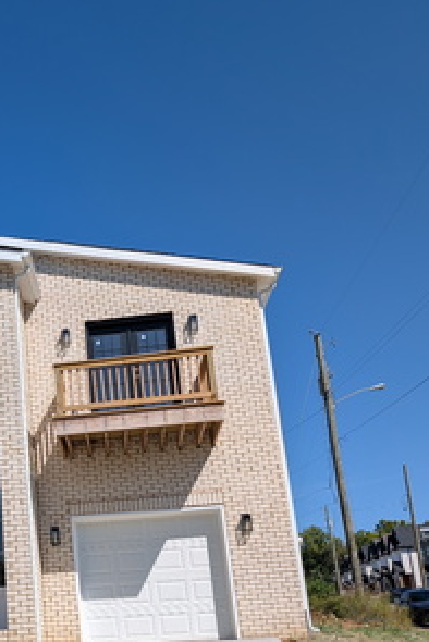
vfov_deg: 43.0
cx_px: -2
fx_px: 803
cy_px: 428
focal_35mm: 45
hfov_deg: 28.1
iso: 21
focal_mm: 6.9
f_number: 1.68
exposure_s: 1/2008
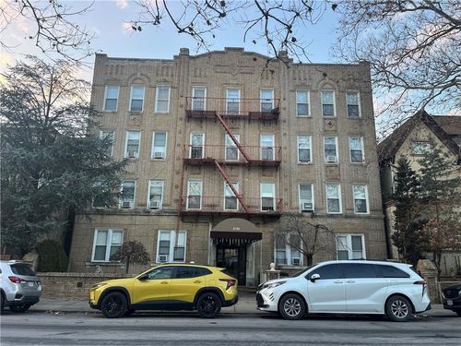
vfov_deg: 53.1
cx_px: 230
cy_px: 173
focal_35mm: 26
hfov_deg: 67.3
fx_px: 346
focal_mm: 5.1
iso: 64
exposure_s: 1/121
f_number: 1.6
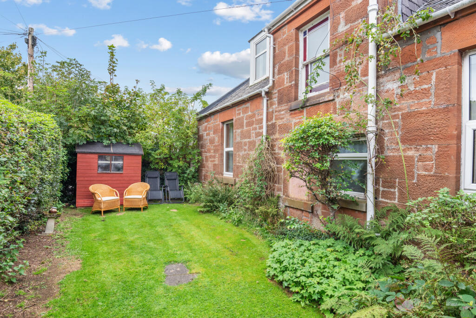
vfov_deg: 67.5
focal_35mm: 18
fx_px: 238
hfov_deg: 90.0
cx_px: 238
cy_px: 159
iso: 250
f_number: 9
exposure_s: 1/25
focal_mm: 18
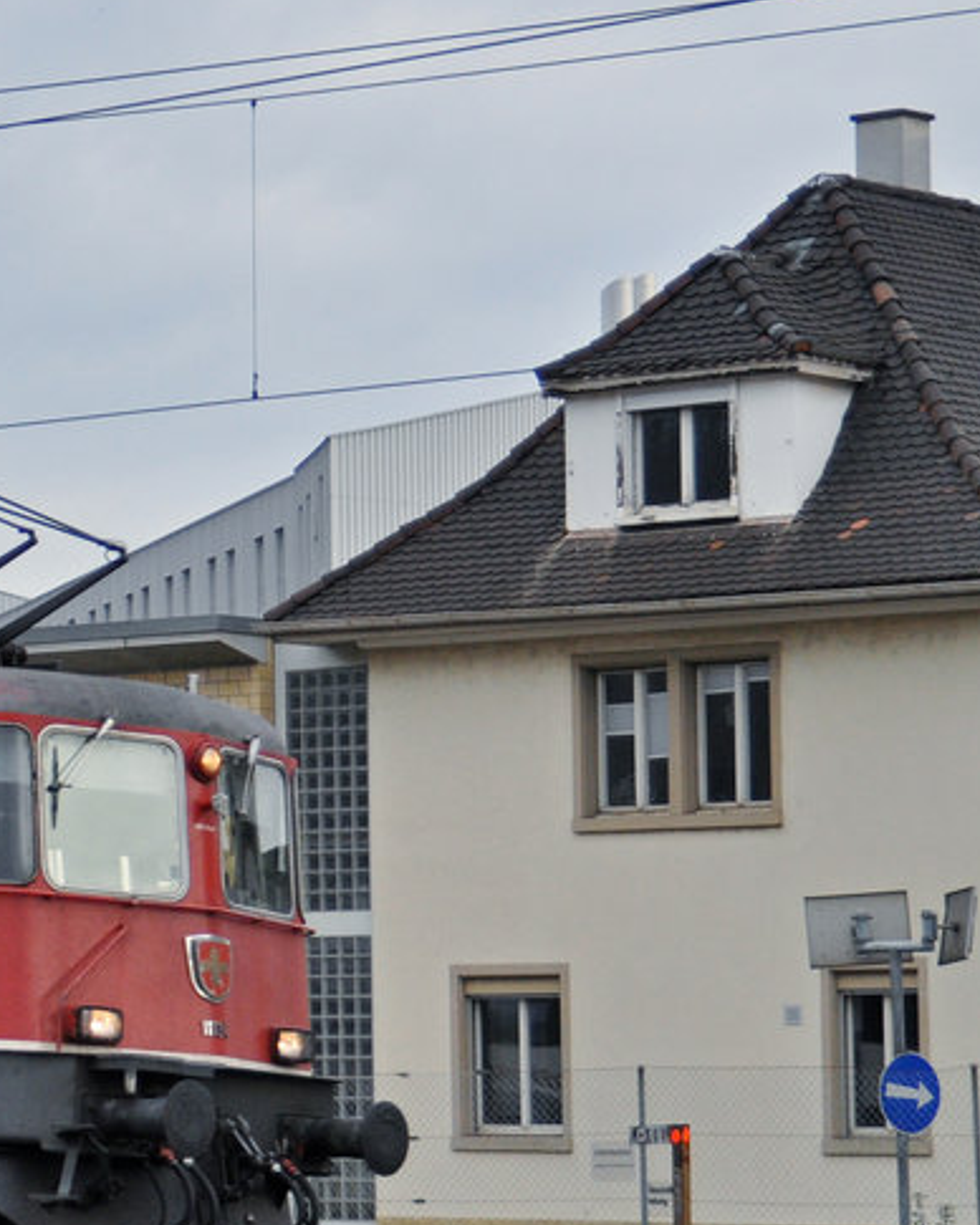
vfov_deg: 12.6
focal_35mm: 153
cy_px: 691
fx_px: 5547
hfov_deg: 9.8
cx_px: -437
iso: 560
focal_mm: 44
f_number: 2.8
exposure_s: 1/800
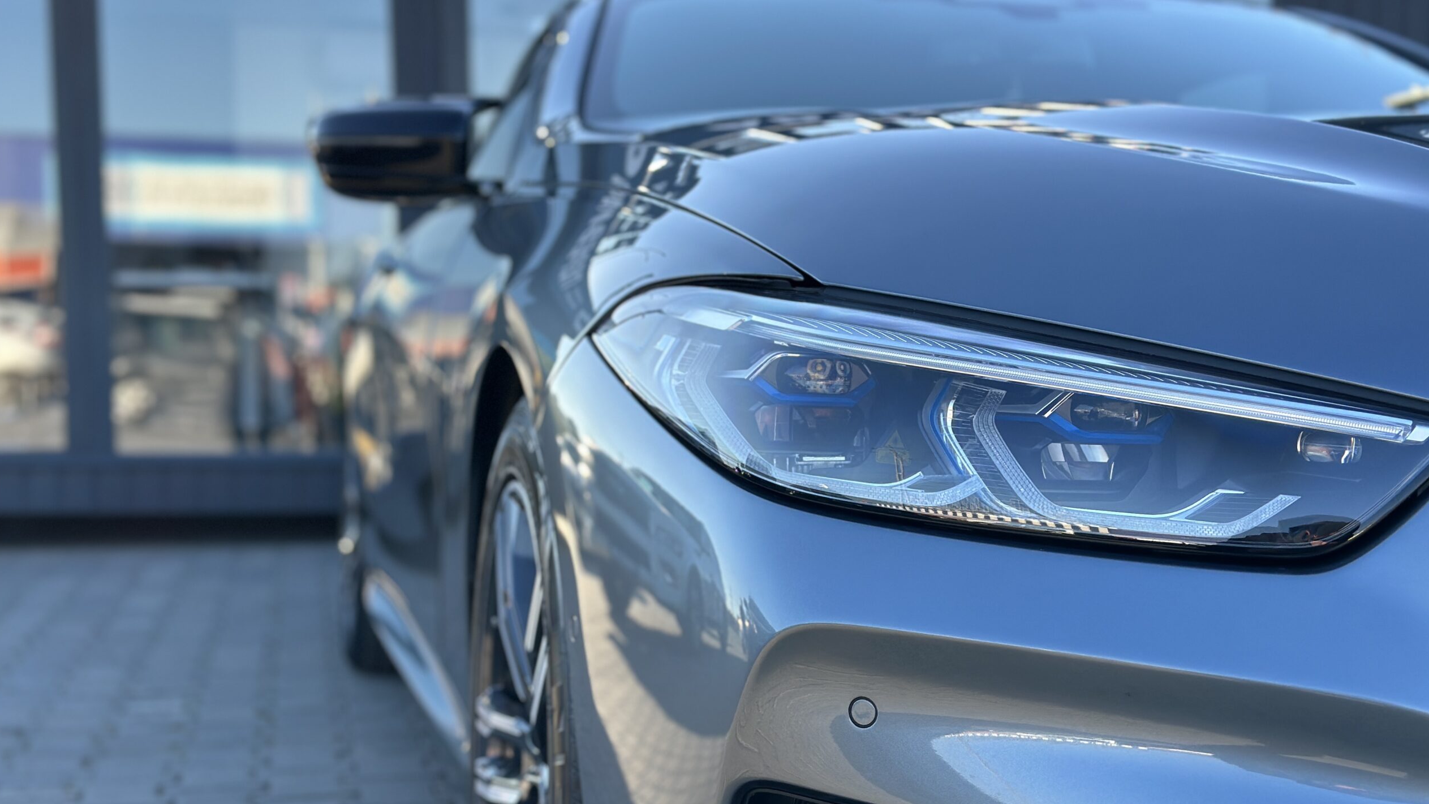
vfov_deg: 22.6
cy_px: 488
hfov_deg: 39.2
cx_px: 717
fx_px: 2008
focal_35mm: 53
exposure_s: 1/953
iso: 80
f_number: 1.78
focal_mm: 6.86
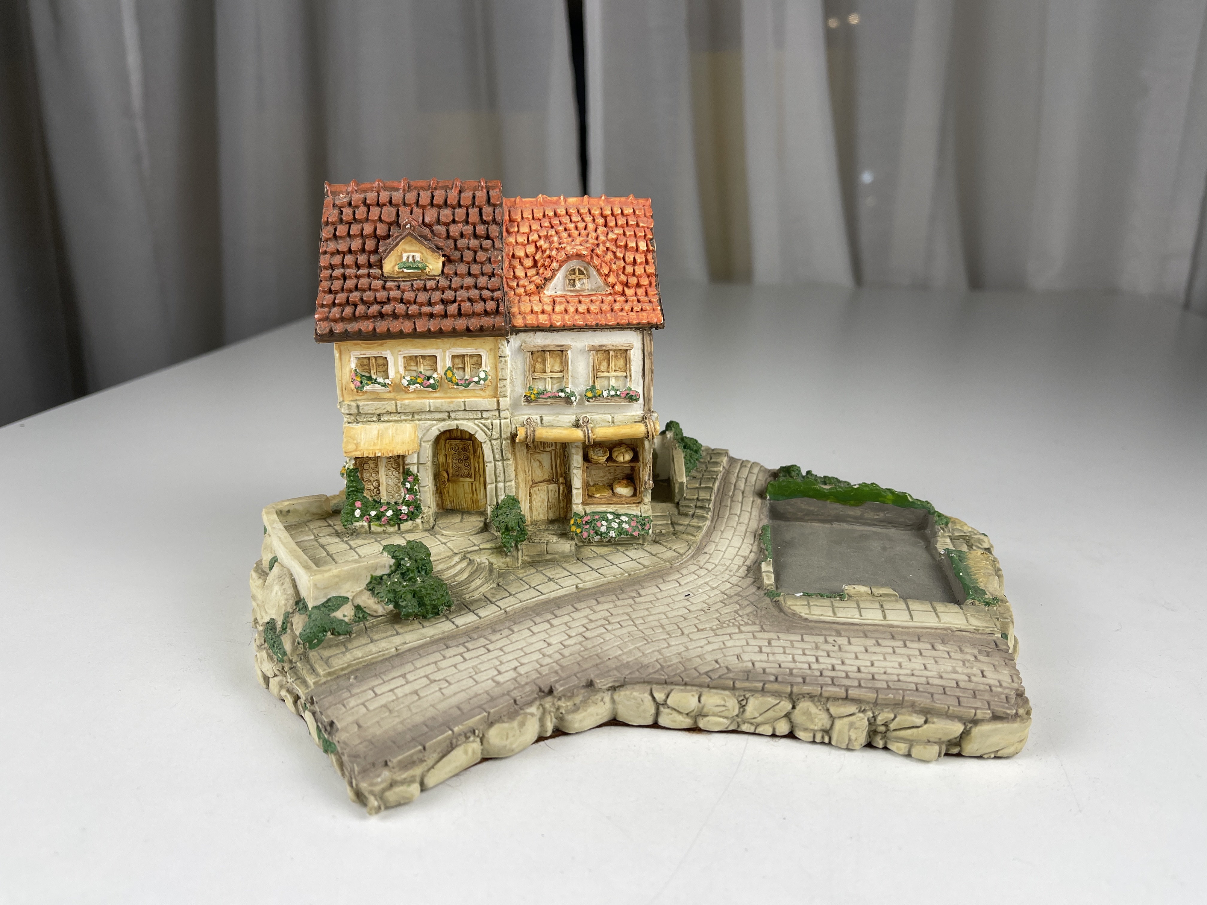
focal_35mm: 25
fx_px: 872
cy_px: 452
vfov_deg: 54.9
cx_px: 604
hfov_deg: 69.4
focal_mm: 5.1
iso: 32
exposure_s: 1/141
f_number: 1.6
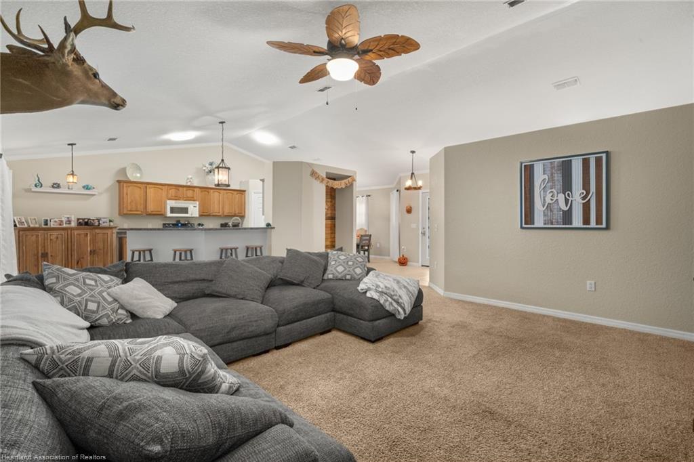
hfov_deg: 100.4
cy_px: 231
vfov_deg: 77.3
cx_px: 347
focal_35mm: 15
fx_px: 289
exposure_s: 2.5
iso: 400
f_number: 11
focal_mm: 15
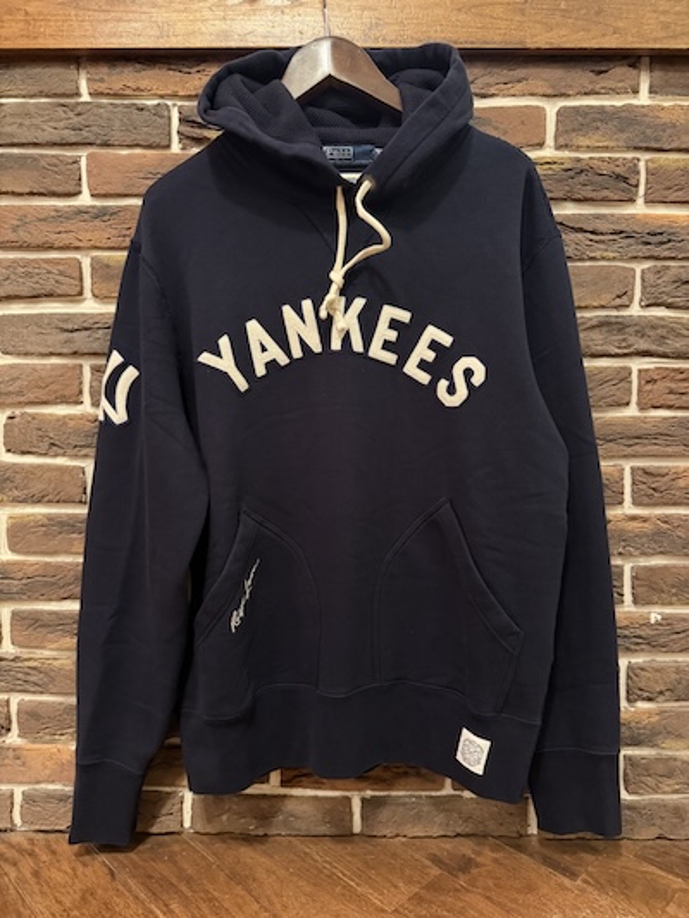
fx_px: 637
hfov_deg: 56.8
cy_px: 459
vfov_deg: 71.6
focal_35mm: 24
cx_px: 344
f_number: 1.78
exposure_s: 1/30
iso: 1000
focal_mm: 6.76
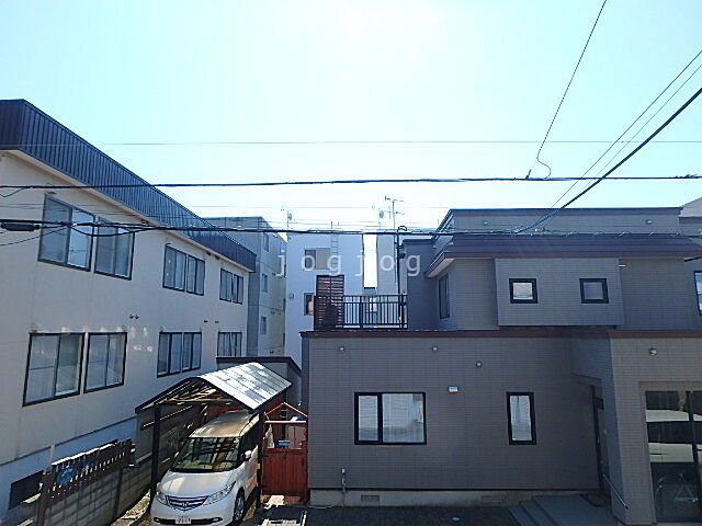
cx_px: 351
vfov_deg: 63.4
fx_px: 426
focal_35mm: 21
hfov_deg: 79.0
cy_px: 263
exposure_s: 1/800
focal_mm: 3.7
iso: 125
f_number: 3.5
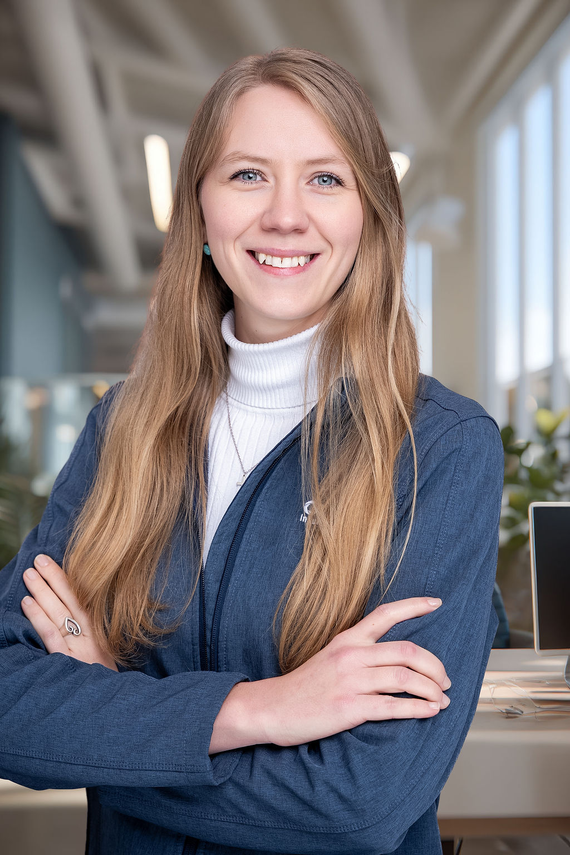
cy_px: 428
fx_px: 1544
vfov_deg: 31.0
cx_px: 285
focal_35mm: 65
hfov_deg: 20.9
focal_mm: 65
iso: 400
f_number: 4.5
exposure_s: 1/200
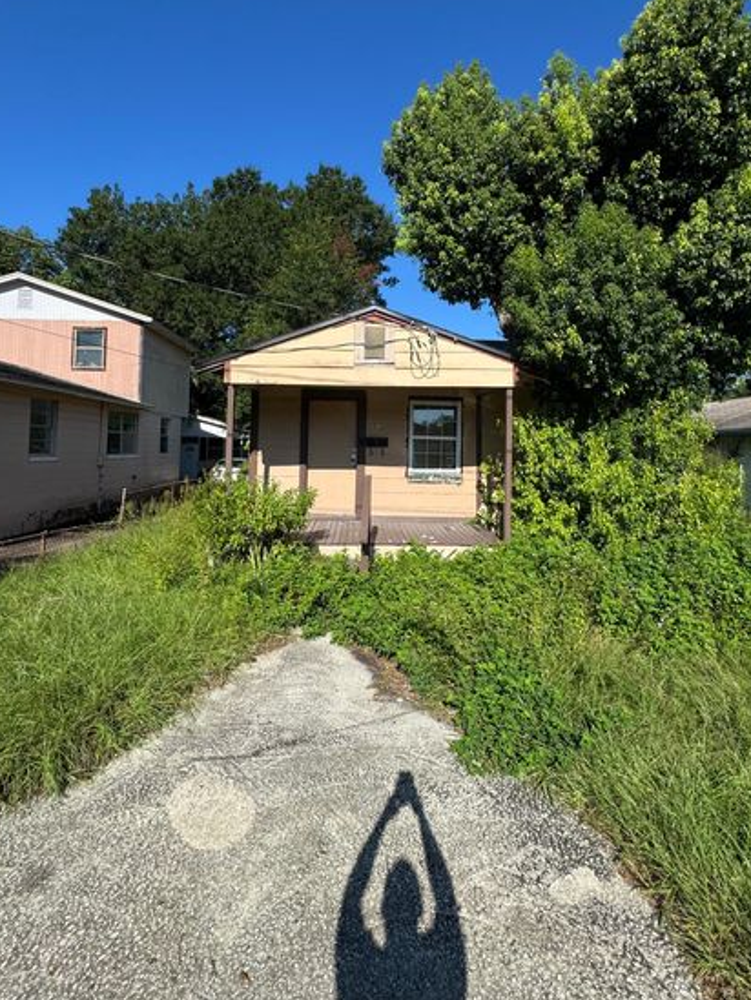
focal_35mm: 17
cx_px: 377
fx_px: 492
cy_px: 433
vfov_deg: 90.5
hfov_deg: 74.8
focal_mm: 2.22
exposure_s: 1/1976
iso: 50
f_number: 2.2
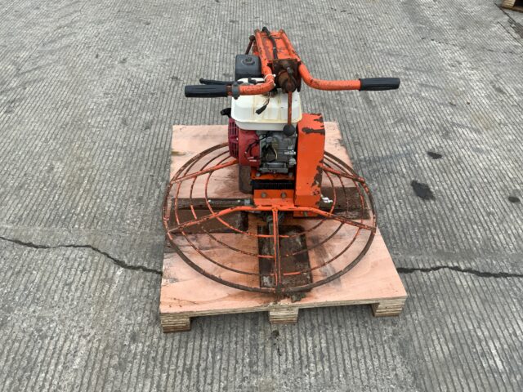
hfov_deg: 61.7
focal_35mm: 29
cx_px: 262
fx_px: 438
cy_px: 196
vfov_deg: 48.2
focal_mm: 3
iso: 16
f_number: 1.8
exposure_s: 1/226
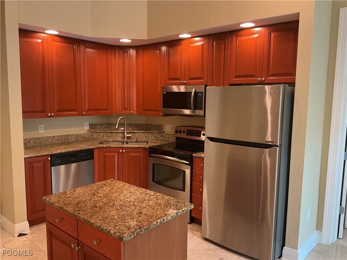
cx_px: 174
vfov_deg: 48.2
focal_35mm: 29
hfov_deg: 61.7
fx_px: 291
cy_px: 130
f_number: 1.8
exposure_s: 1/60
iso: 100
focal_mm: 3
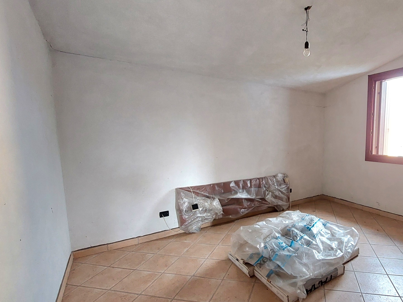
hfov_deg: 84.4
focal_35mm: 18
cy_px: 160
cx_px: 272
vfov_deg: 71.5
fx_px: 210
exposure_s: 1/60.2
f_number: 2.2
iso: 200
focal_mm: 1.74
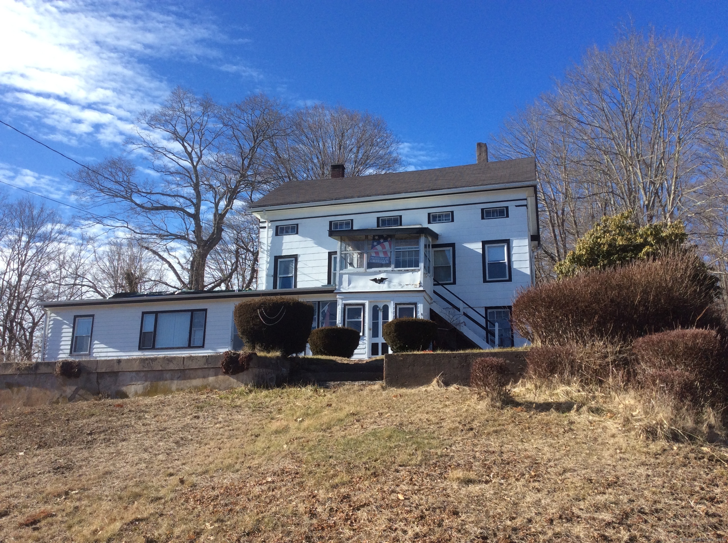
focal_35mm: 32
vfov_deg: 44.1
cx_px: 364
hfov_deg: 56.9
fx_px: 672
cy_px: 272
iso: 32
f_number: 2.4
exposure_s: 1/986
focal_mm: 3.3
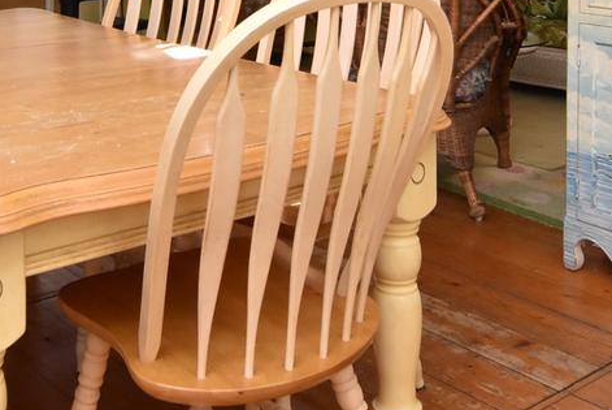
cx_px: 247
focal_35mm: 55
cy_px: -117
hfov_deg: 36.1
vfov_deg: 22.2
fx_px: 936
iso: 800
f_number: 7.1
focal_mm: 12
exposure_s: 1/60
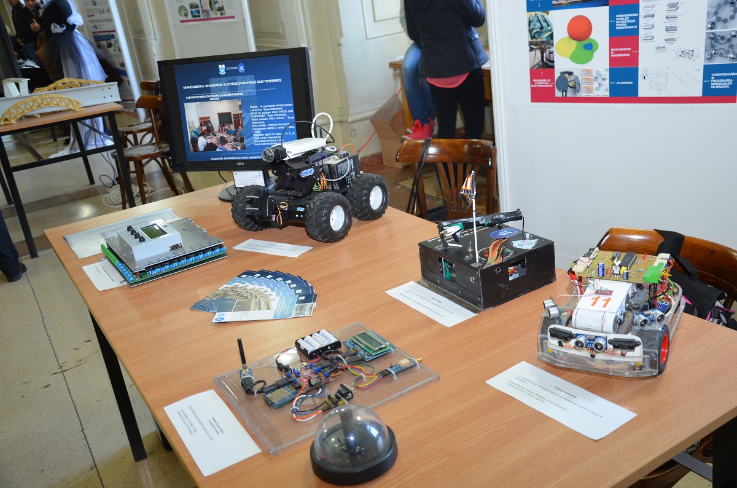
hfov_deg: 53.2
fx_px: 735
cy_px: 244
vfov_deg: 36.7
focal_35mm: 36
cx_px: 368
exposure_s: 1/60
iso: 900
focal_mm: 24
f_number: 4
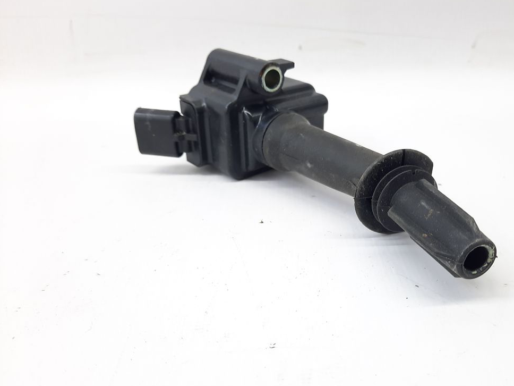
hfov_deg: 57.7
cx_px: 318
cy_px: 207
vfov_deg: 45.4
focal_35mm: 31
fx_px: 460
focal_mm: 4.6
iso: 80
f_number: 2
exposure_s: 1/50
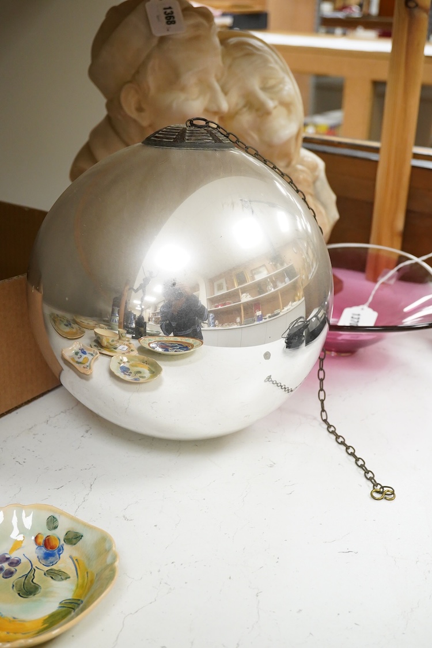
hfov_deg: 29.9
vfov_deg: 43.6
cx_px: 216
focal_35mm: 45
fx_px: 810
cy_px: 324
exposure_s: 1/160
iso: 2500
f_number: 8
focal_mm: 30
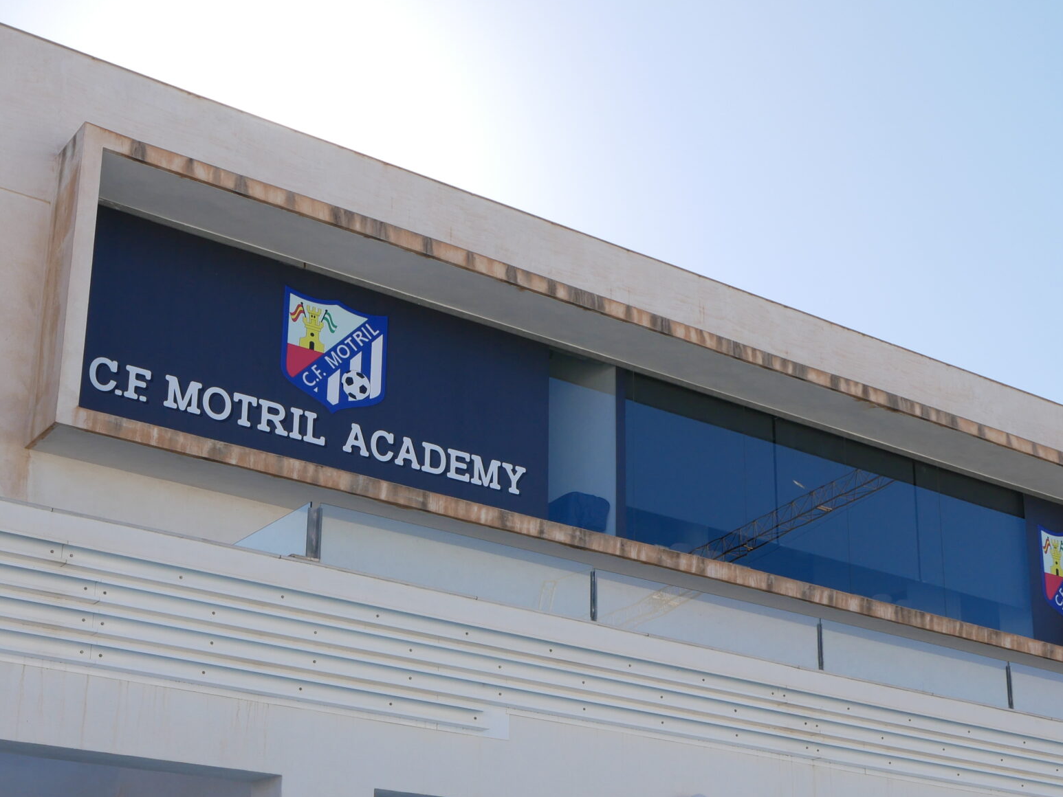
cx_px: 428
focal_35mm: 53
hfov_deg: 36.0
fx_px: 1628
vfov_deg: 27.1
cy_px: 618
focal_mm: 16
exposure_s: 1/500
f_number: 6.3
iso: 200
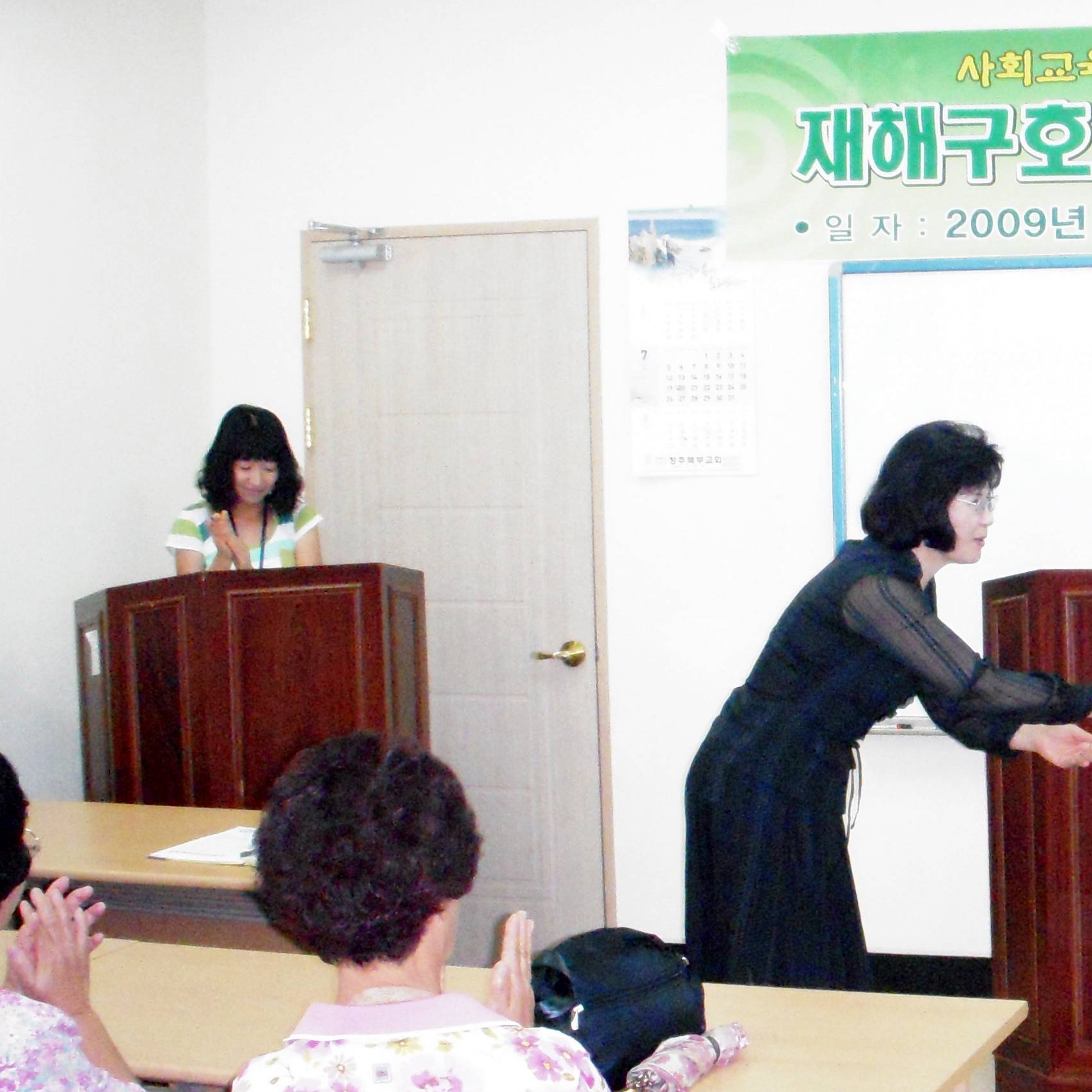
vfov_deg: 25.4
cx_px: 1080
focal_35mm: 68
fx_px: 2427
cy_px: 590
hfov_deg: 24.3
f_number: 3.3
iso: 1250
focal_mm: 6.3
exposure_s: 1/160
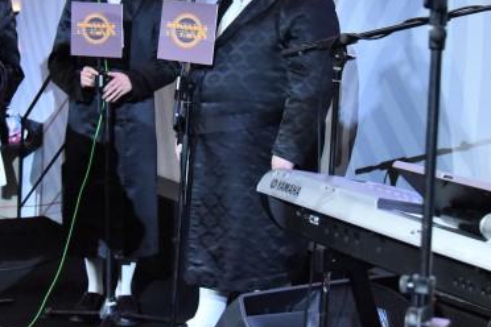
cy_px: -18
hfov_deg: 26.3
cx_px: 248
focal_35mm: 77
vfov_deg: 17.2
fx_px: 1050
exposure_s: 1/250
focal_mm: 28
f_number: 4
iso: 2000
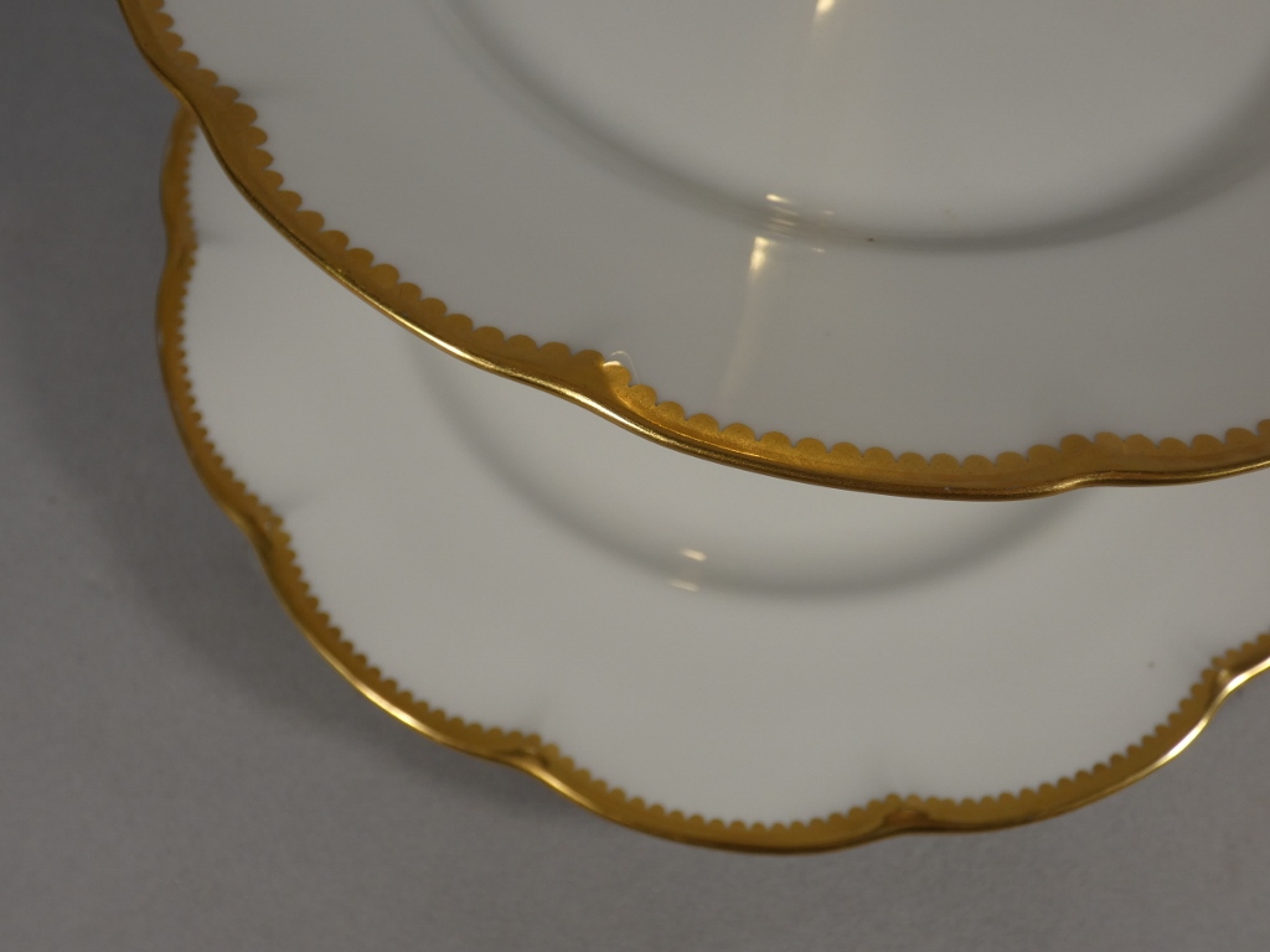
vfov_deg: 45.4
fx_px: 1137
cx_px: 635
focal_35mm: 31
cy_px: 476
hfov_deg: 58.4
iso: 80
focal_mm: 5.5
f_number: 3.3
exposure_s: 1/100
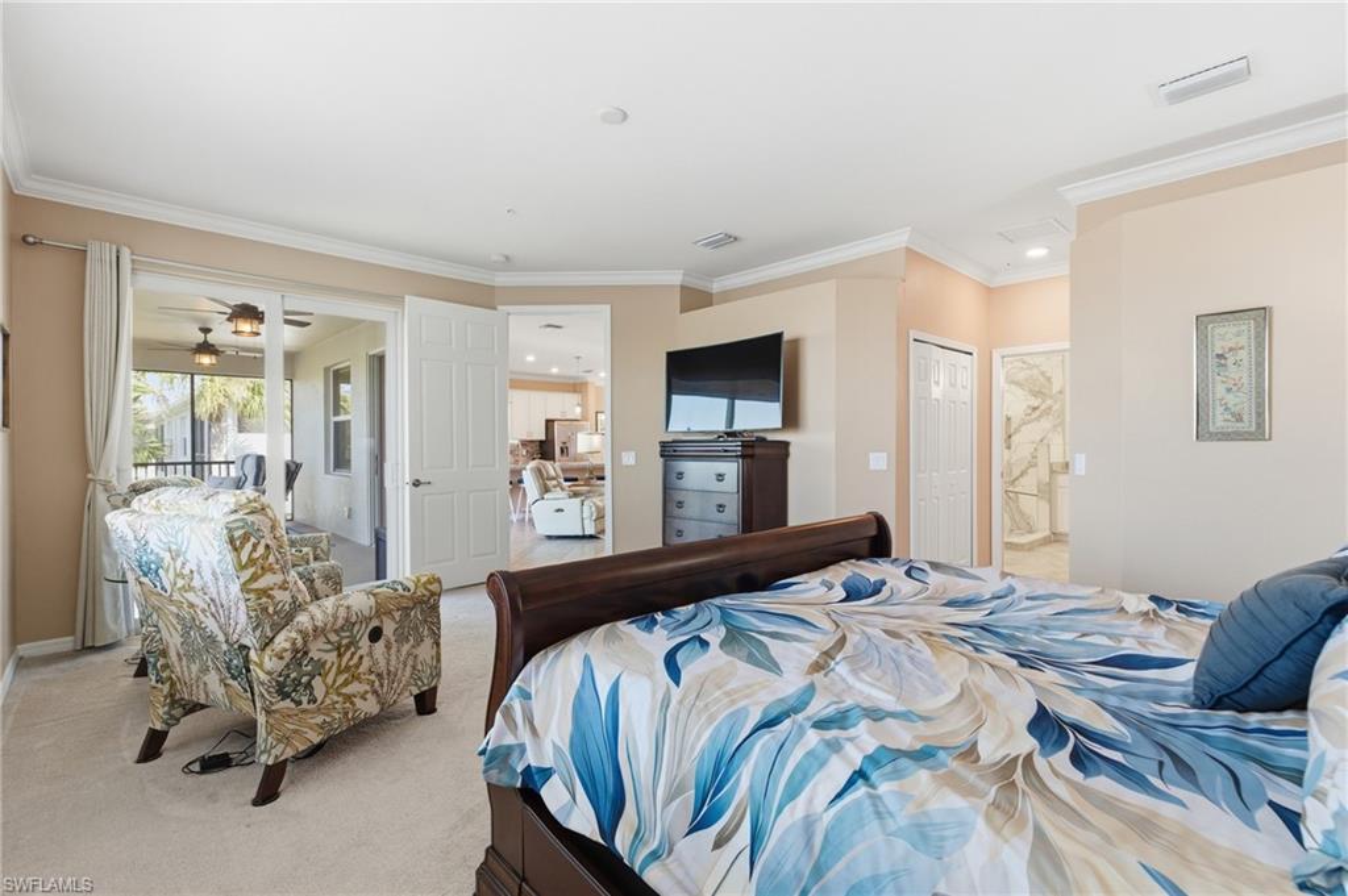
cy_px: 448
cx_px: 674
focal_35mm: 16
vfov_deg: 73.7
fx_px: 599
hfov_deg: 96.8
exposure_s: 1/40
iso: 400
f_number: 9
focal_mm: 16
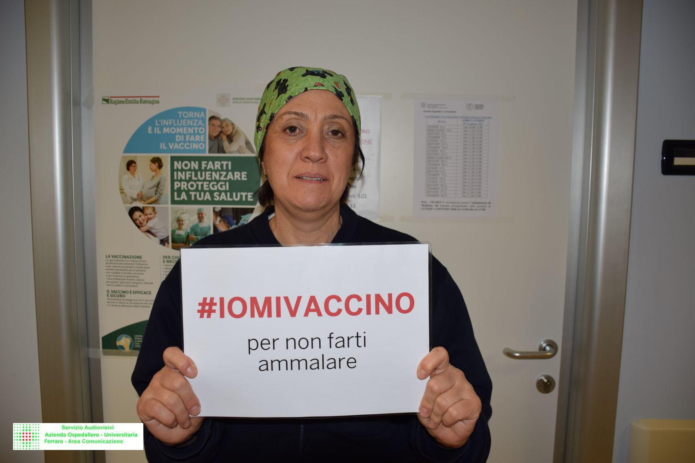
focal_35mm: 27
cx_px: 348
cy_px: 232
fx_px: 521
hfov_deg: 67.4
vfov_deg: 47.9
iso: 100
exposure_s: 1/60
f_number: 3.5
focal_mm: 18
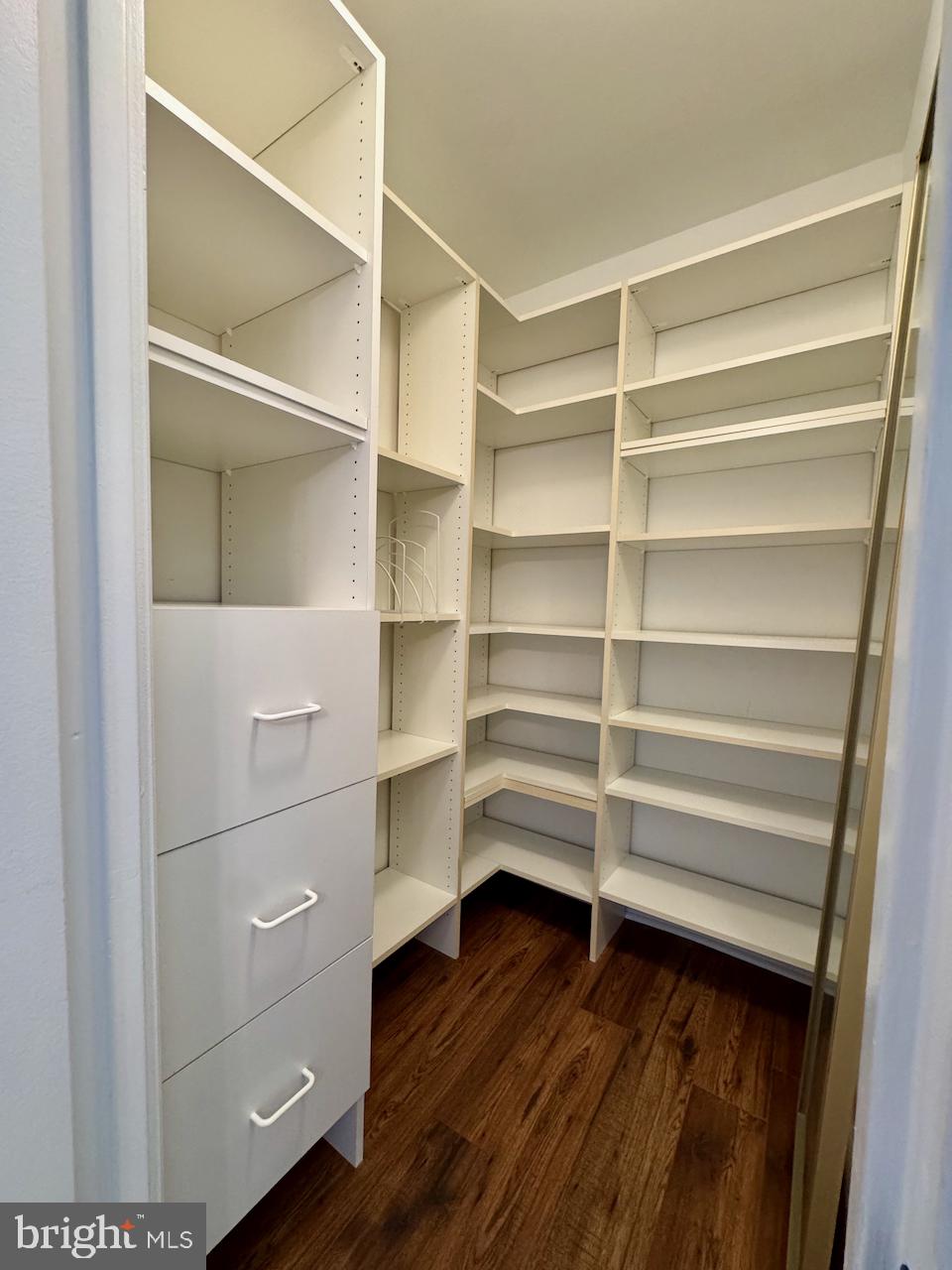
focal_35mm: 14
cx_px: 476
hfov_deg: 85.7
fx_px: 513
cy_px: 635
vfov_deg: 102.1
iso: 320
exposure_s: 1/60
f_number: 2.2
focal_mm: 2.22
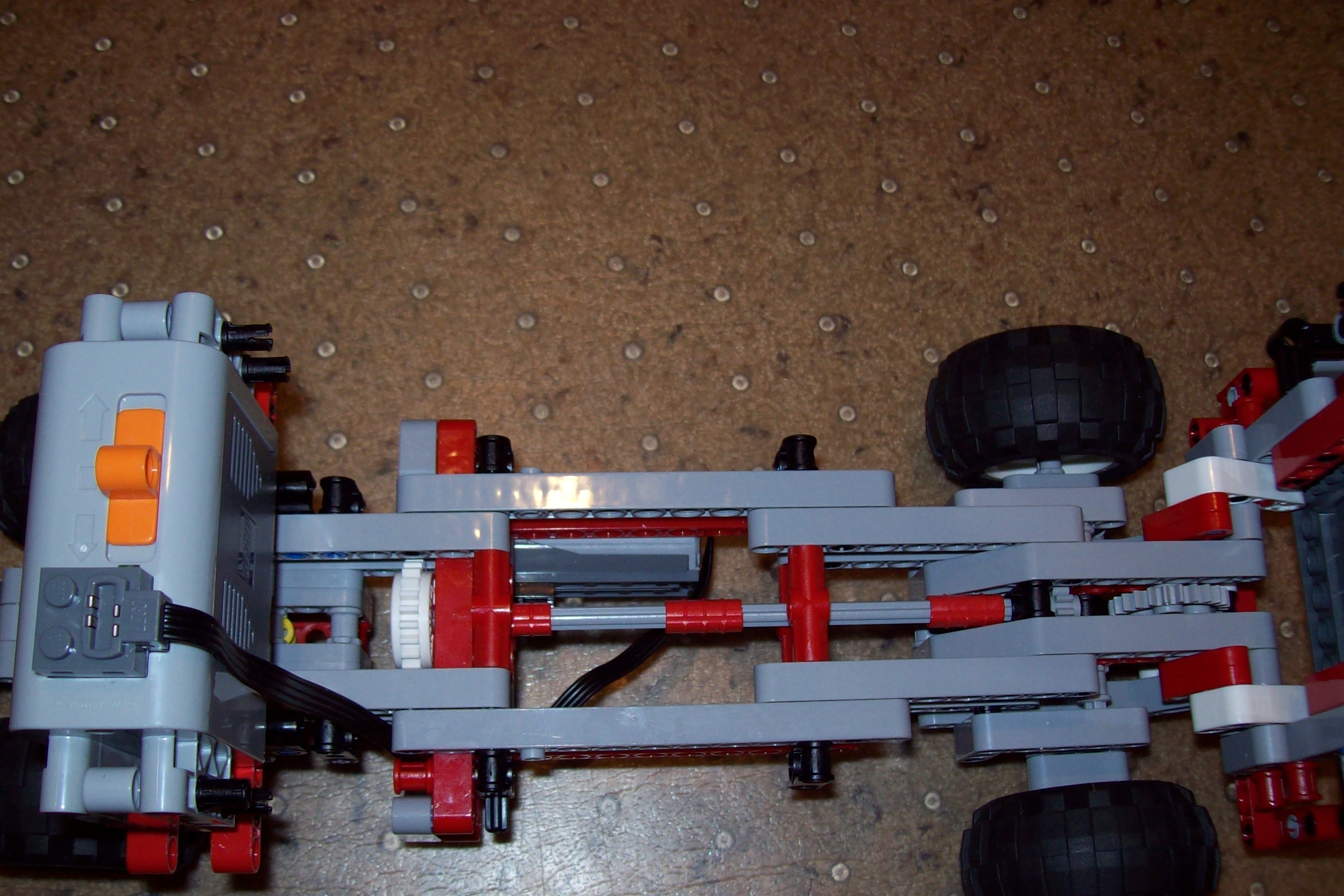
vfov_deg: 34.1
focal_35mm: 39
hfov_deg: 49.5
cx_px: 654
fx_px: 1456
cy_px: 518
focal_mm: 6
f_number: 2.7
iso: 80
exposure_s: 1/64
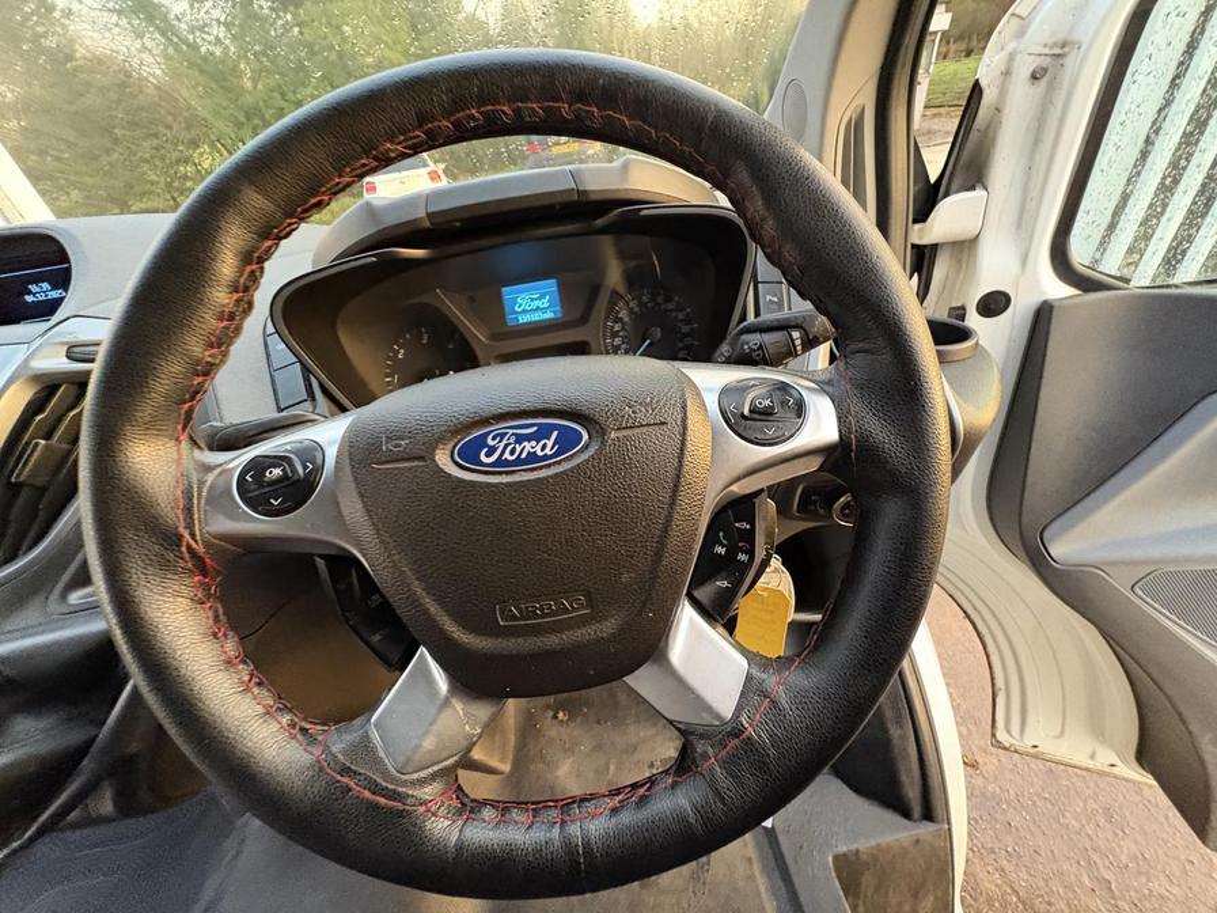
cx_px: 608
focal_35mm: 14
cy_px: 456
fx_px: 492
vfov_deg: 85.7
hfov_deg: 102.1
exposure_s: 1/46
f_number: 2.2
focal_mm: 2.22
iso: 800
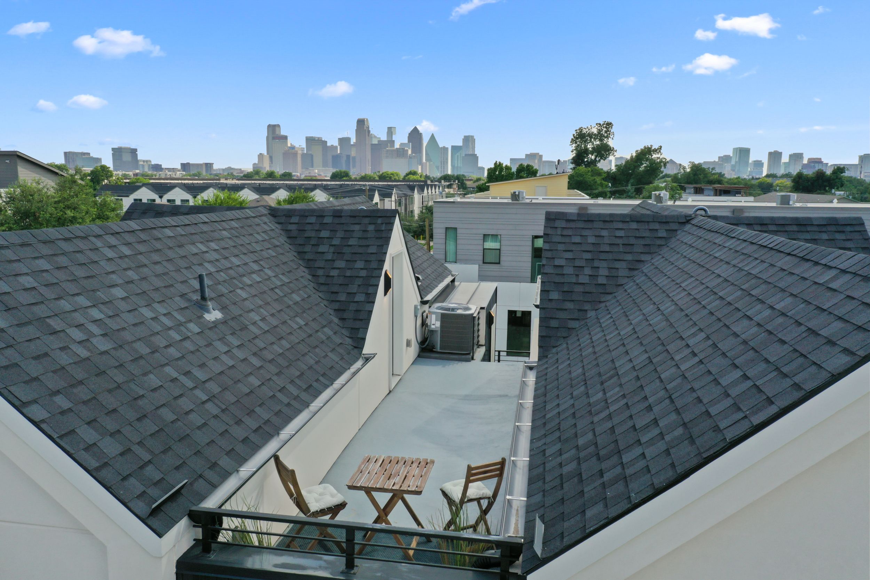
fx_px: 677
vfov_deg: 46.4
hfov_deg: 65.5
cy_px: 290
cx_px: 435
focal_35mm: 28
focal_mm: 10.26
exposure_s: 1/400
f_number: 6.3
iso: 100
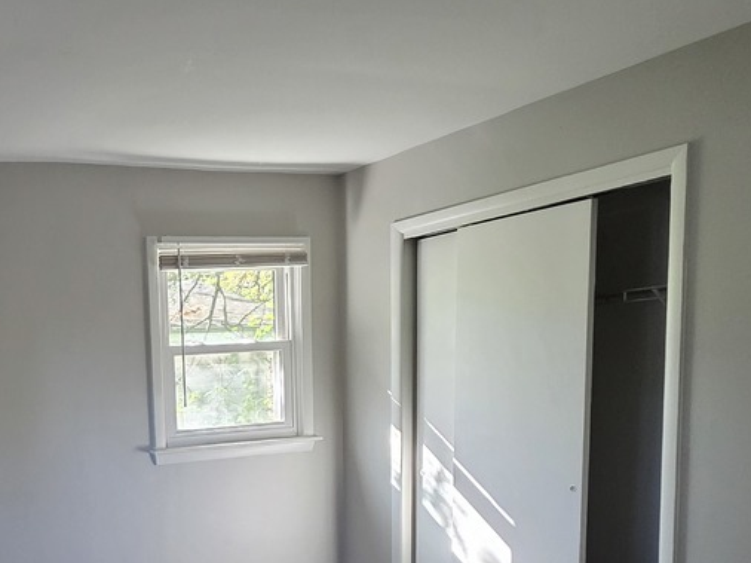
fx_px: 802
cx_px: 24
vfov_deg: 36.8
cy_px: 477
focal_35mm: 37
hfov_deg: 43.9
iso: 250
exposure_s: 1/100
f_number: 1.9
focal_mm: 2.2
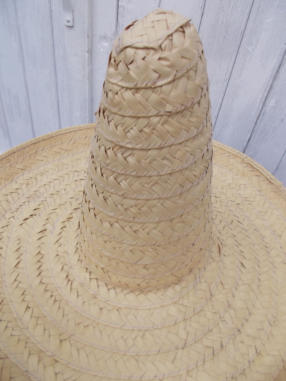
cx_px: 143
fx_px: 286
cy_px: 190
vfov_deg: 67.3
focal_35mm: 26
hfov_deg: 53.1
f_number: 3.2
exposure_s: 1/100
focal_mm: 4.6
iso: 80
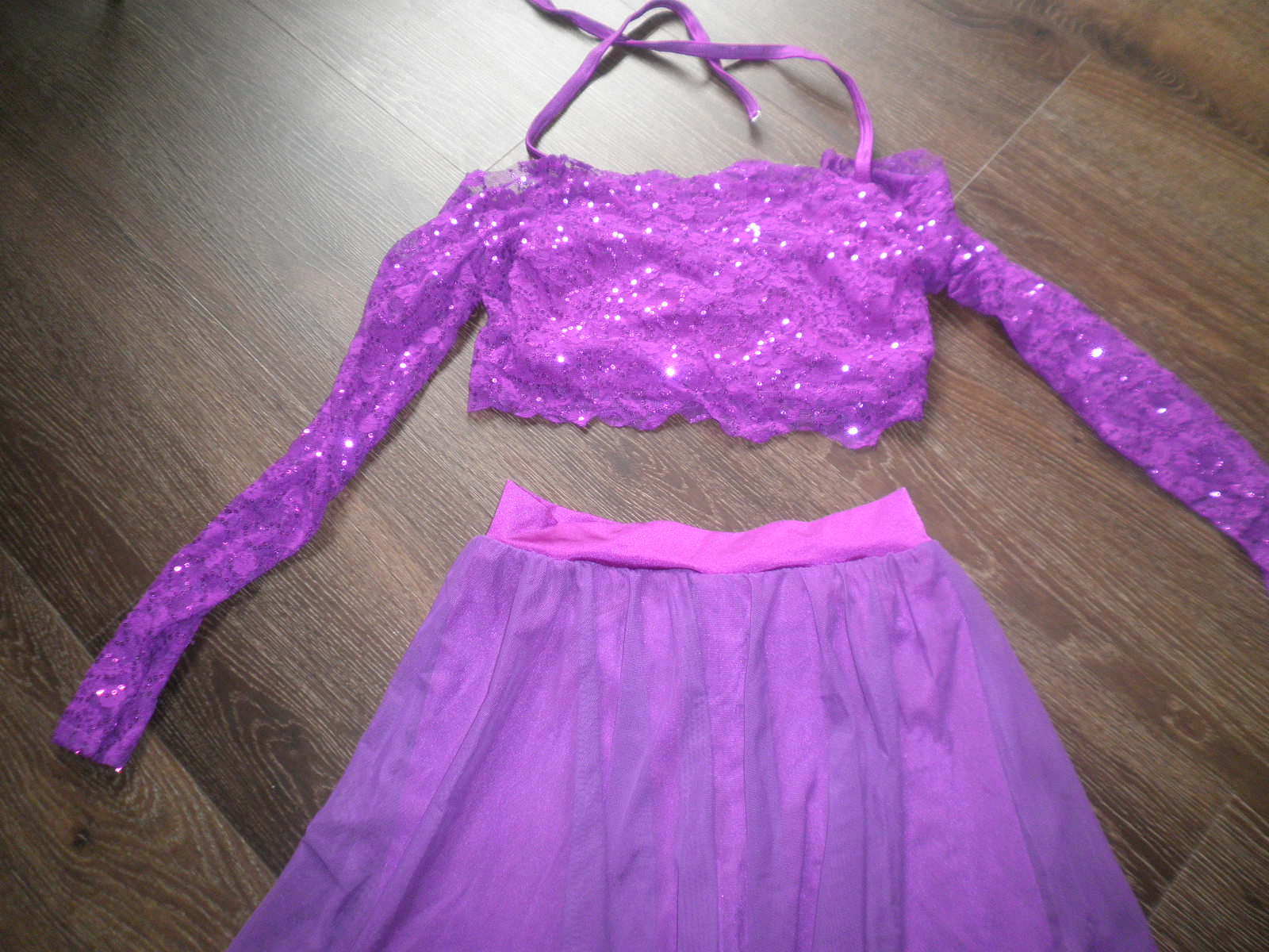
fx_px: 953
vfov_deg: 53.1
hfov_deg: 67.3
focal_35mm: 26
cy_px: 476
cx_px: 634
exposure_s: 1/30
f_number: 2.6
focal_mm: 4.7
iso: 160
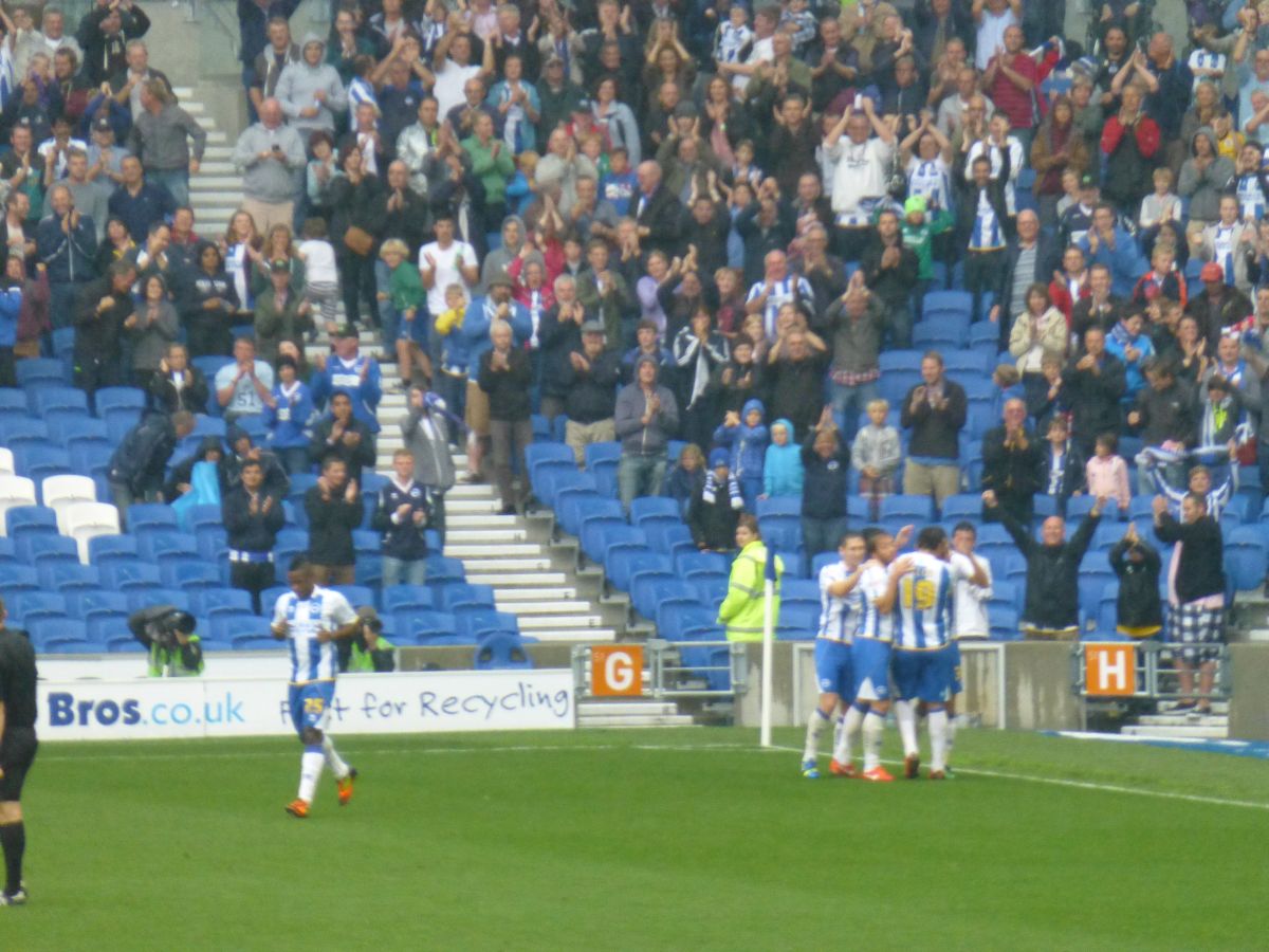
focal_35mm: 480
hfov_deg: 4.1
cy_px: 476
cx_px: 634
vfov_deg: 3.1
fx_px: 17596
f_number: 6.4
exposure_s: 1/200
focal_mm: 86
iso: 800
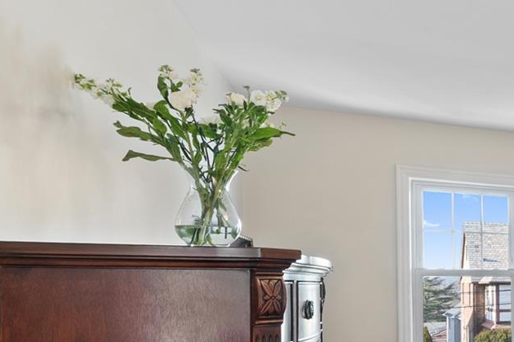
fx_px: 557
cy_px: 256
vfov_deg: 33.5
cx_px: 779
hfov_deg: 29.0
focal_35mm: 39
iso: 100
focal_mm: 8
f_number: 8
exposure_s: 1/1.25
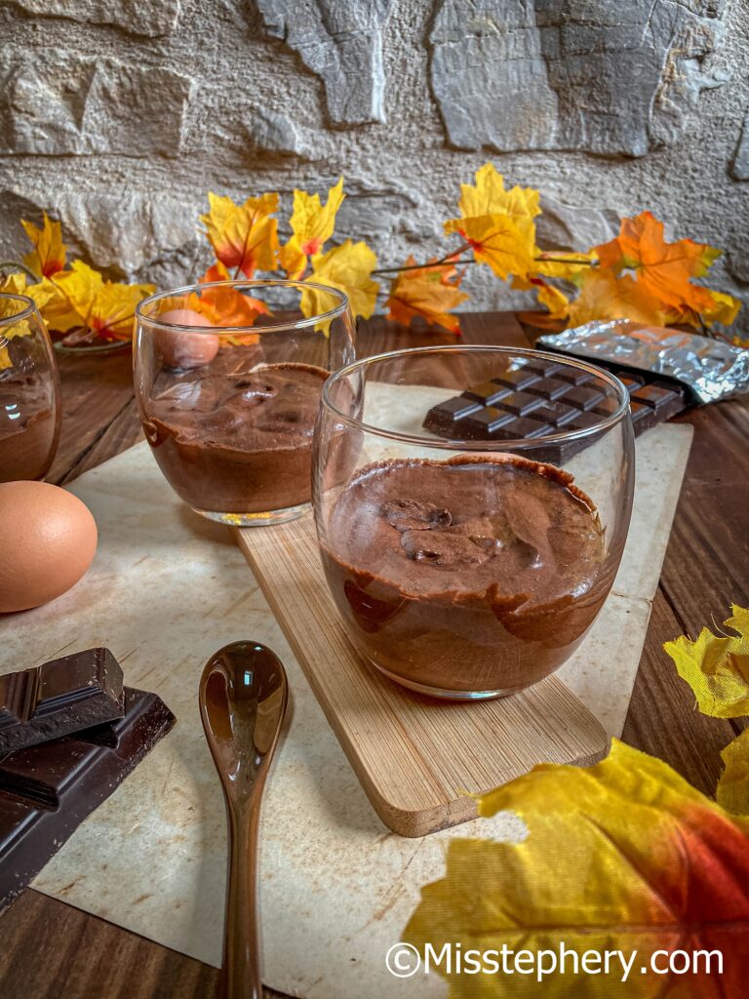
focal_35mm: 28
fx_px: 808
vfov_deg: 63.4
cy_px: 500
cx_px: 374
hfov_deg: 49.7
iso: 100
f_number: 1.8
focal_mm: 3.99
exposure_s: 1/60
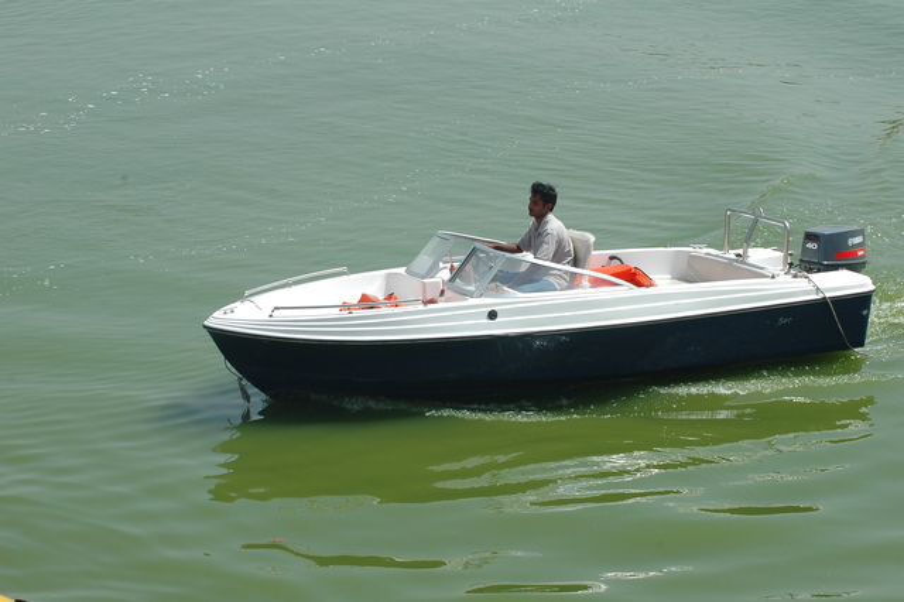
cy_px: 301
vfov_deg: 13.0
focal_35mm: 105
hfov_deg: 19.5
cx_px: 452
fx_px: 2635
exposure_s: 1/350
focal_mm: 70
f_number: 11
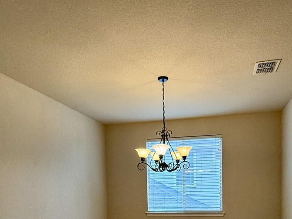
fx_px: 253
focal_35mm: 30
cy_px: 199
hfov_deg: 59.6
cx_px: 172
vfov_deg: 42.7
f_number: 2.2
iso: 200
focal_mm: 2.22
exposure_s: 1/120
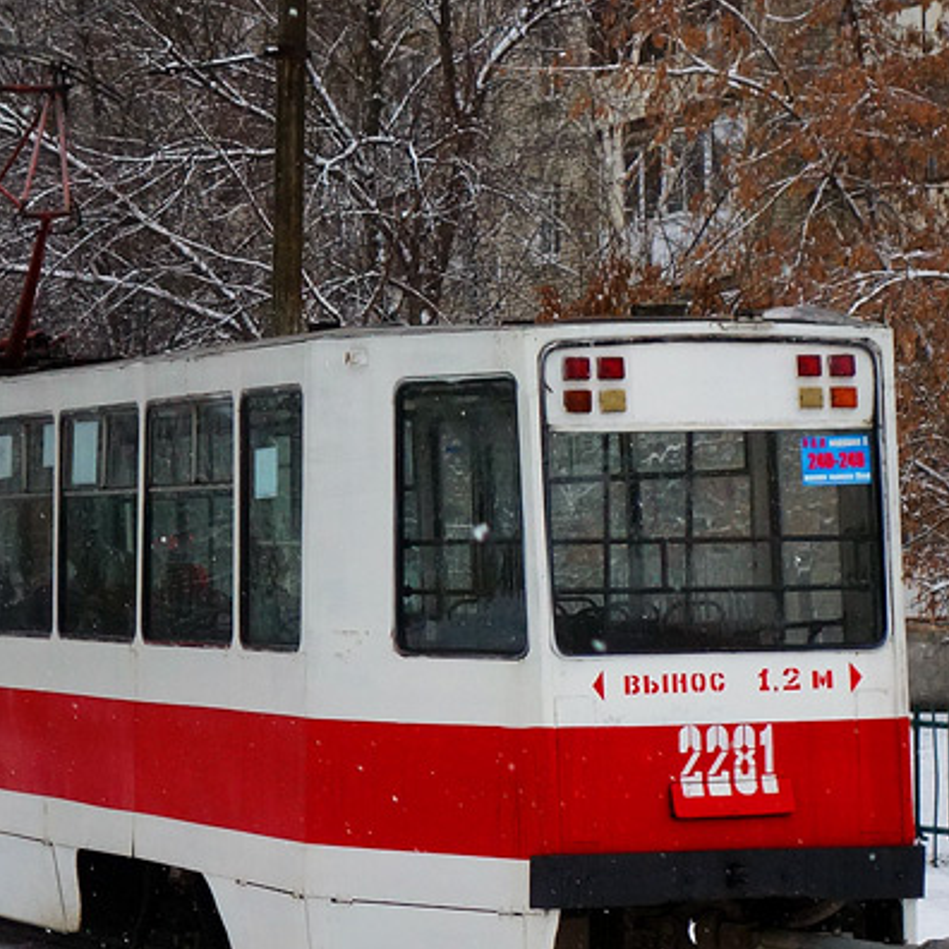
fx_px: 4311
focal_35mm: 139
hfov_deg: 12.5
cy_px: 395
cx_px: 228
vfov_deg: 12.6
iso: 400
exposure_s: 1/500
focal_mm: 19.98
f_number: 3.5
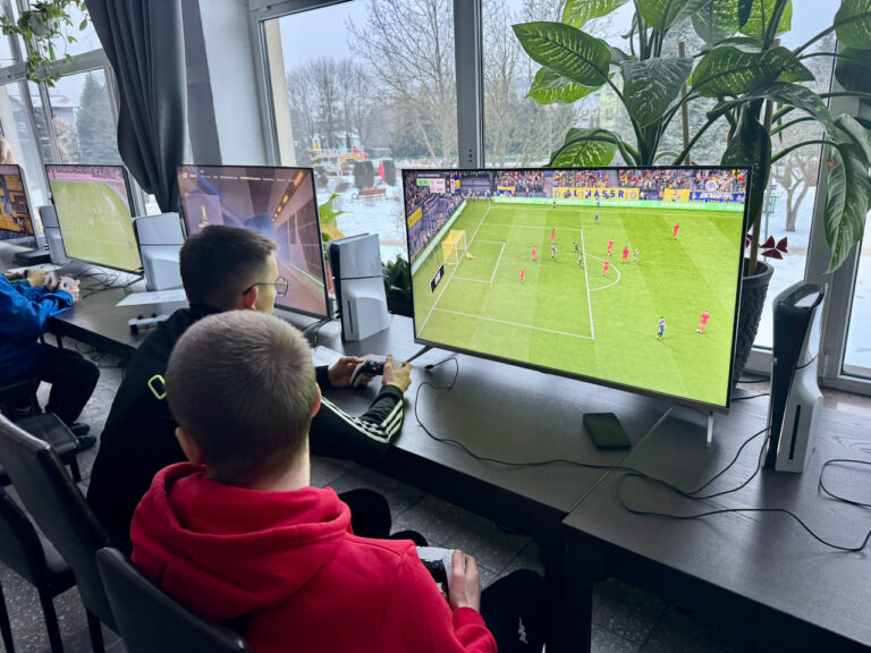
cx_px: 436
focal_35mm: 24
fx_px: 604
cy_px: 326
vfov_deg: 56.8
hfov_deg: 71.6
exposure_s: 1/56
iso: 250
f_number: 1.78
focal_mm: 6.76
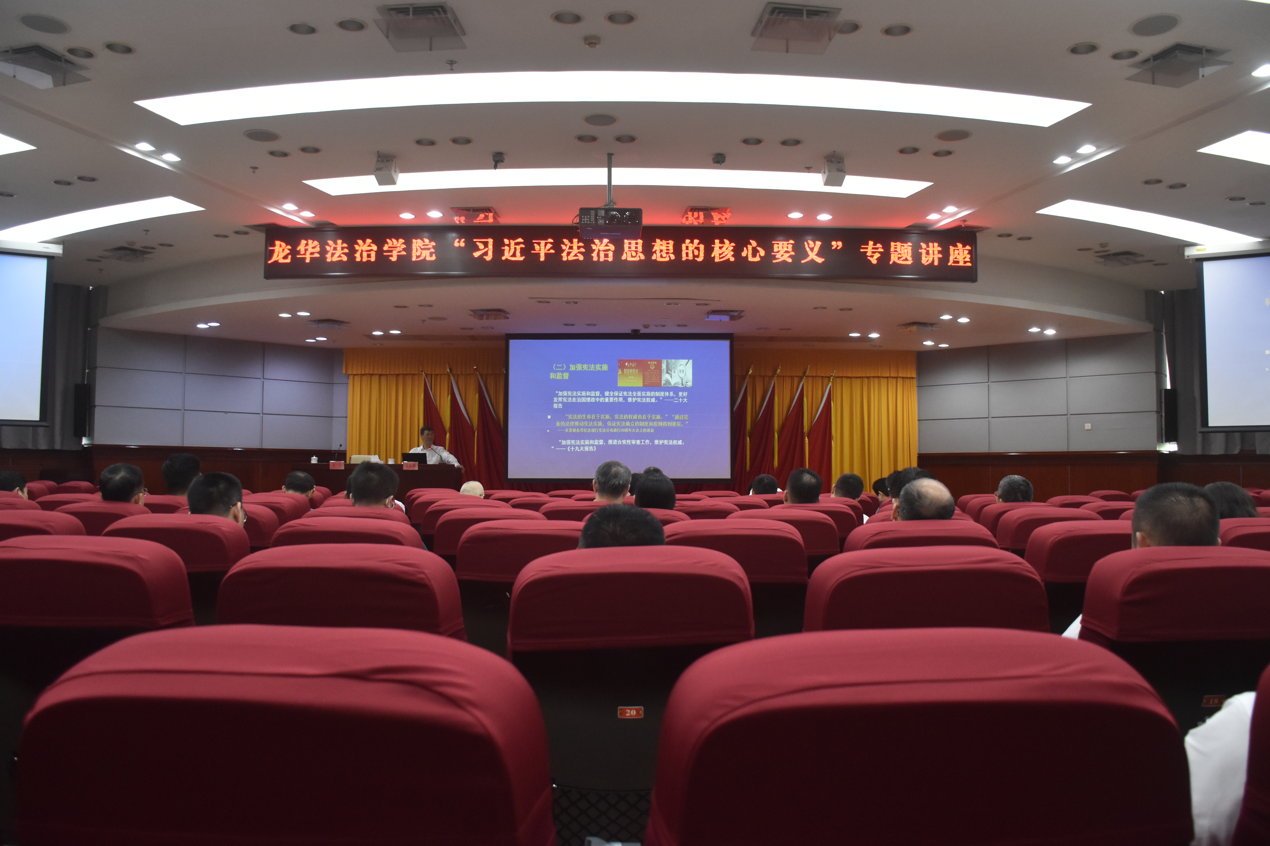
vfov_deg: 47.9
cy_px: 423
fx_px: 952
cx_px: 635
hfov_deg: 67.4
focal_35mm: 27
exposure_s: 1/100
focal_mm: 18
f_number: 4.5
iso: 1250
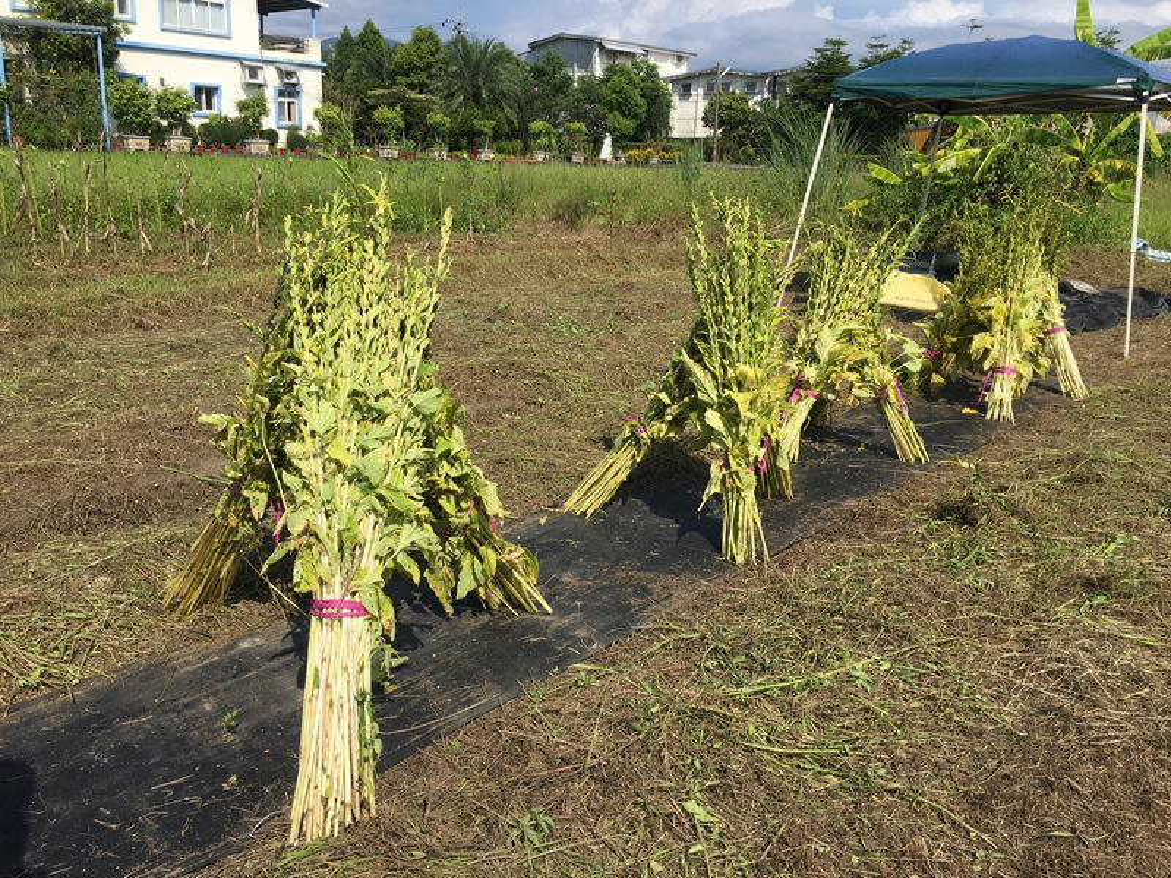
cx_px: 586
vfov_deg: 48.2
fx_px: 981
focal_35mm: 29
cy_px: 439
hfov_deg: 61.7
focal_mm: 4.15
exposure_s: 1/2262
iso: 25
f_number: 2.2
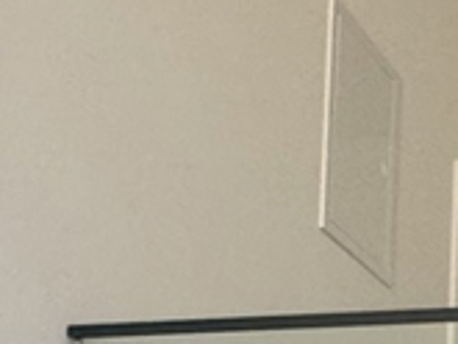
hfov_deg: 16.5
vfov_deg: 13.0
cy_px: 638
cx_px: 794
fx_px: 1351
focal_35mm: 102
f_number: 2.2
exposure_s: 1/99
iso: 250
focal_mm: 2.22
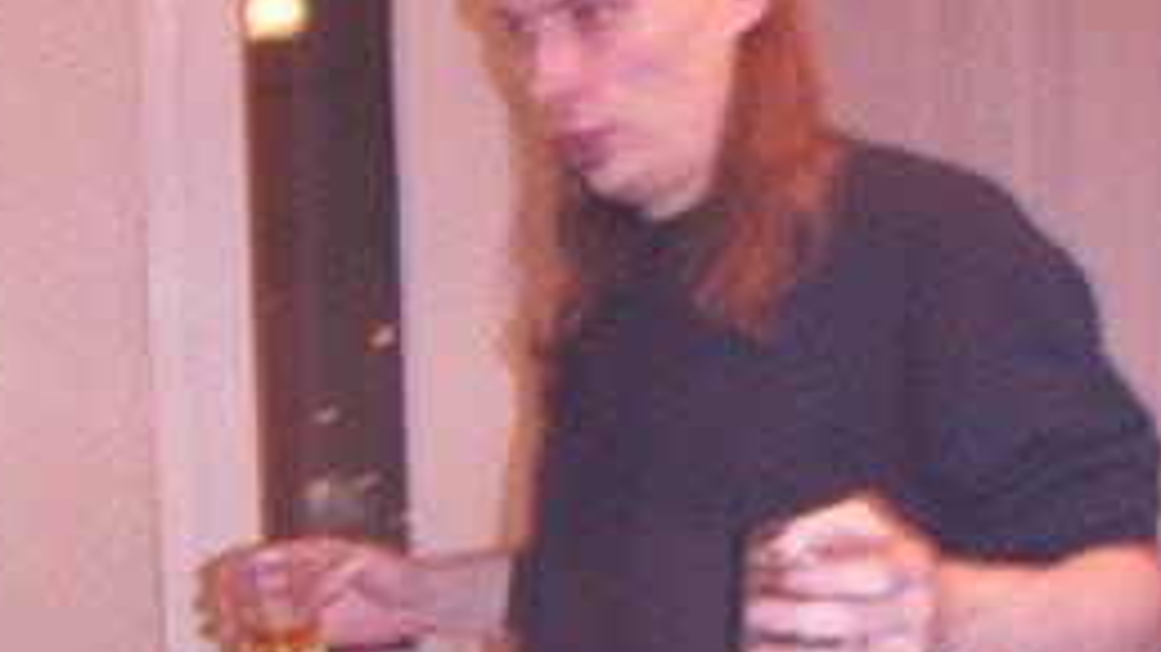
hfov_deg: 31.0
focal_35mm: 68
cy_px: 571
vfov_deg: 17.5
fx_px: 2093
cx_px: 580
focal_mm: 4.7
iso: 200
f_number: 2.8
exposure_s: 1/50
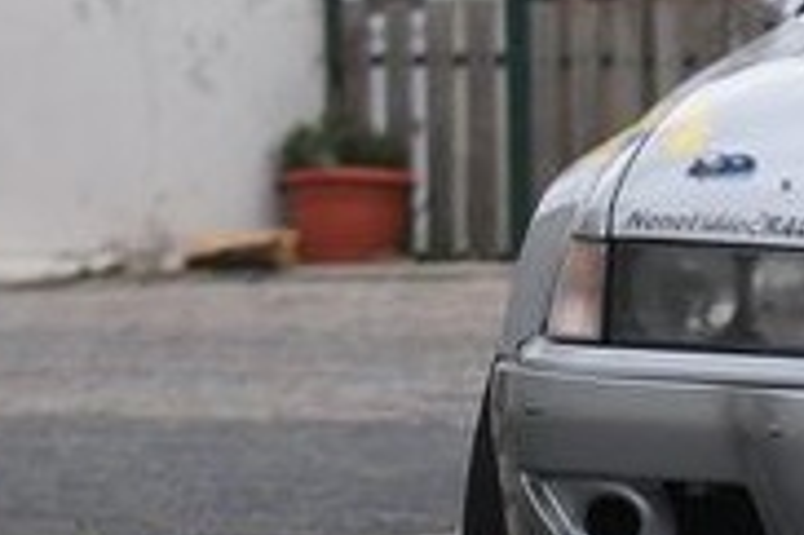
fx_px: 18211
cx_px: 1400
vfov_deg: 1.7
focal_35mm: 816
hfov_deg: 2.5
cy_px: -77
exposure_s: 1/800
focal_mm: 125
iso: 400
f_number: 16
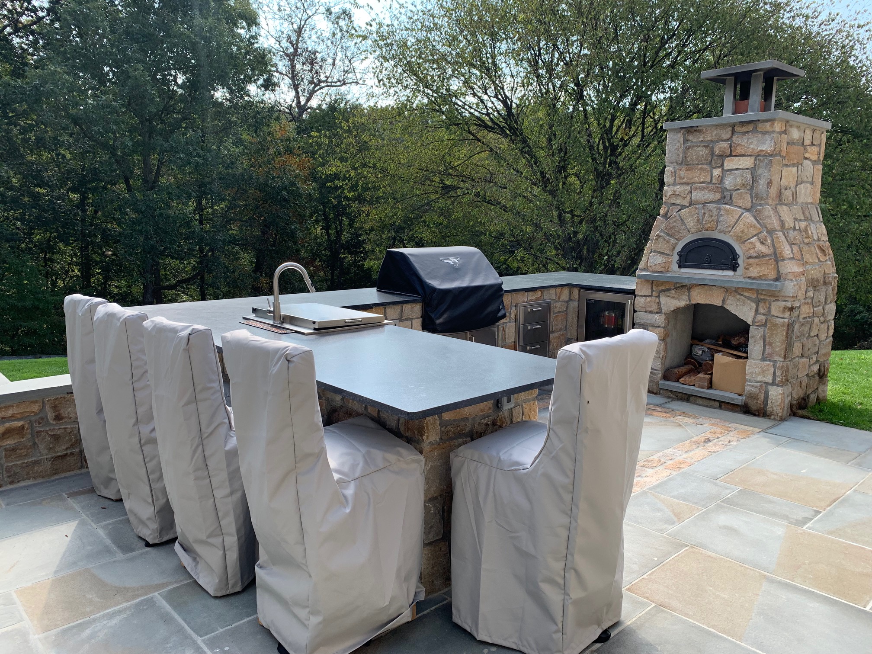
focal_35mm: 26
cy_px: 327
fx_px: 655
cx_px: 436
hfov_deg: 67.3
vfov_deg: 53.1
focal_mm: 4.25
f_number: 1.8
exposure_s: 1/597
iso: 25
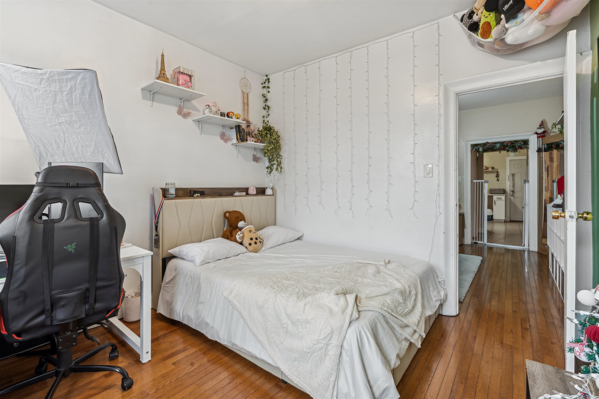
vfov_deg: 73.7
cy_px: 200
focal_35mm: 16
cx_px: 300
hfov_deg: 96.7
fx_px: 266
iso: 100
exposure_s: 1/1.43
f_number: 11
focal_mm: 16
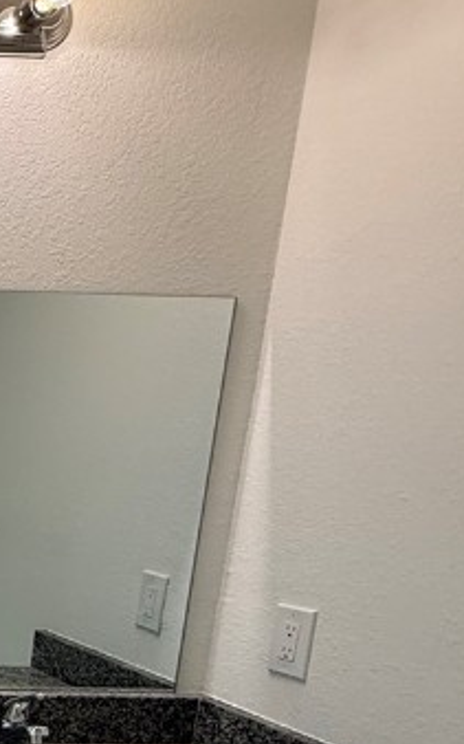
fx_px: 911
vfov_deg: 42.4
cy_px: 592
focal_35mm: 45
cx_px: -422
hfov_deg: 19.3
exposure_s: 1/120
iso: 125
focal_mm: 2.22
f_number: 2.2
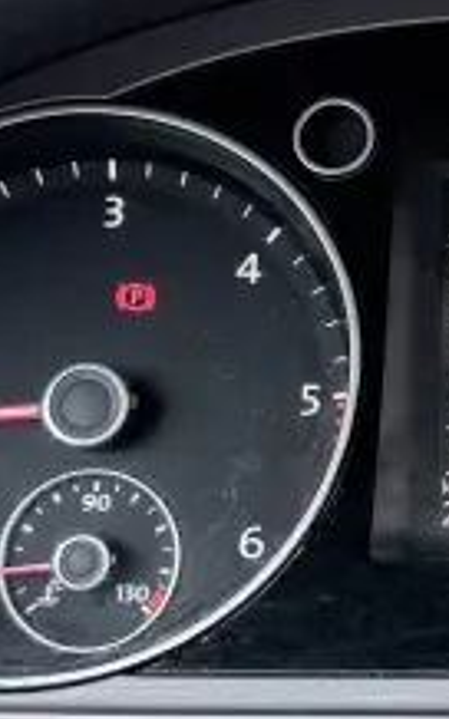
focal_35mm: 42
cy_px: 379
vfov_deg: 47.2
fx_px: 823
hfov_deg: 27.0
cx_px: 538
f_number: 1.78
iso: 200
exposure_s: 1/226
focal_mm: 6.76
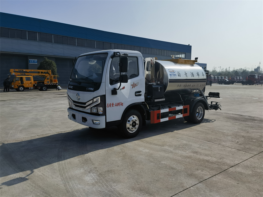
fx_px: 205
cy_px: 98
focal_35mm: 27
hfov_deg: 65.3
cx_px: 132
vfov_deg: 51.4
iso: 50
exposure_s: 1/15625
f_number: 1.9
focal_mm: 6.67
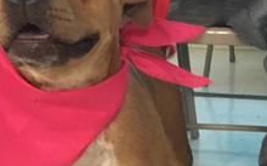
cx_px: 331
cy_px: 145
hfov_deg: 17.6
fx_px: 814
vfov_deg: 11.6
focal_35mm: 112
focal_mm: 4.15
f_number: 2.2
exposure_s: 1/15
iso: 320
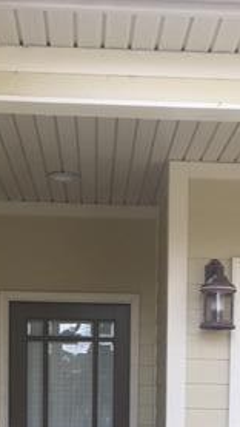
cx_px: 155
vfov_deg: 26.7
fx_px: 825
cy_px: 467
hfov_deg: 16.5
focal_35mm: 73
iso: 25
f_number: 2.2
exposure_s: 1/190
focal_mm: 4.15
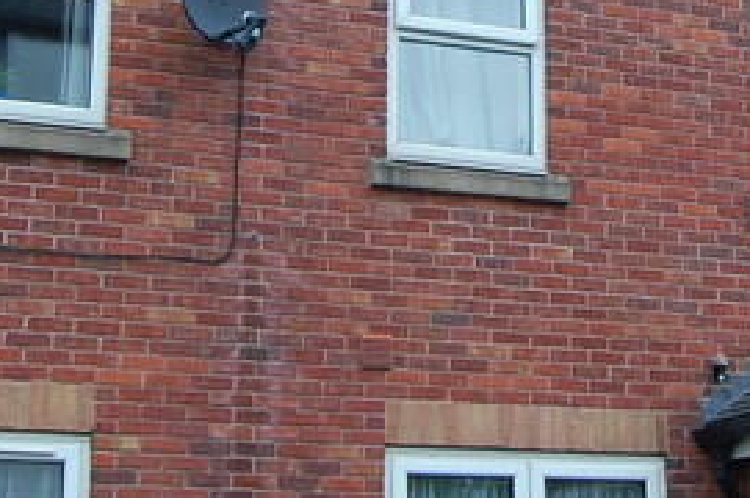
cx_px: 606
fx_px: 2122
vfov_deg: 13.2
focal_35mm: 102
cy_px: -4
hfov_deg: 19.8
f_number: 5.6
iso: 220
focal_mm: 18
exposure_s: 1/125
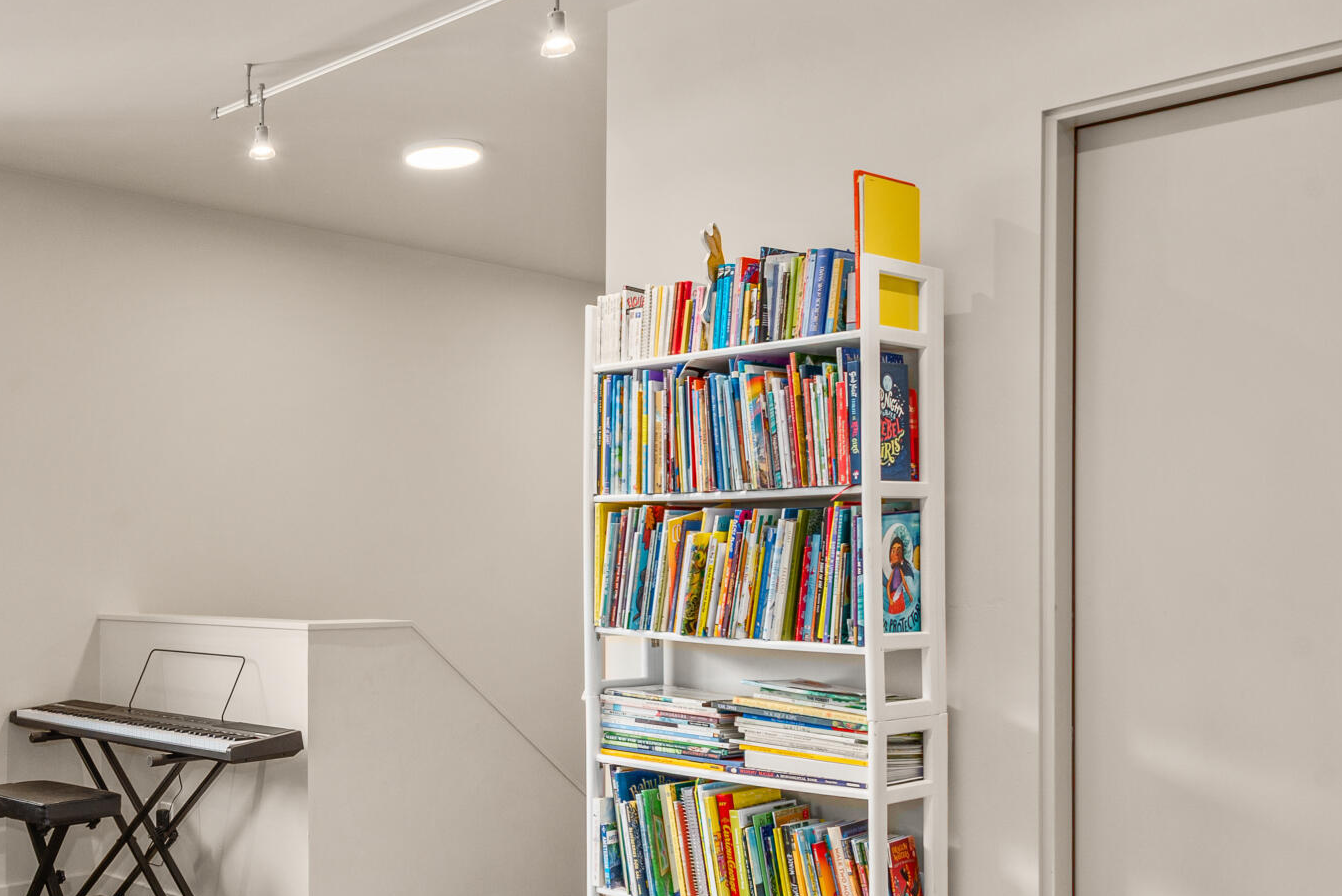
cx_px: 183
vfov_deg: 34.8
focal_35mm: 38
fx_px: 1417
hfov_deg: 46.6
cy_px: 588
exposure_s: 1/2.5
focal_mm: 17
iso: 400
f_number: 9
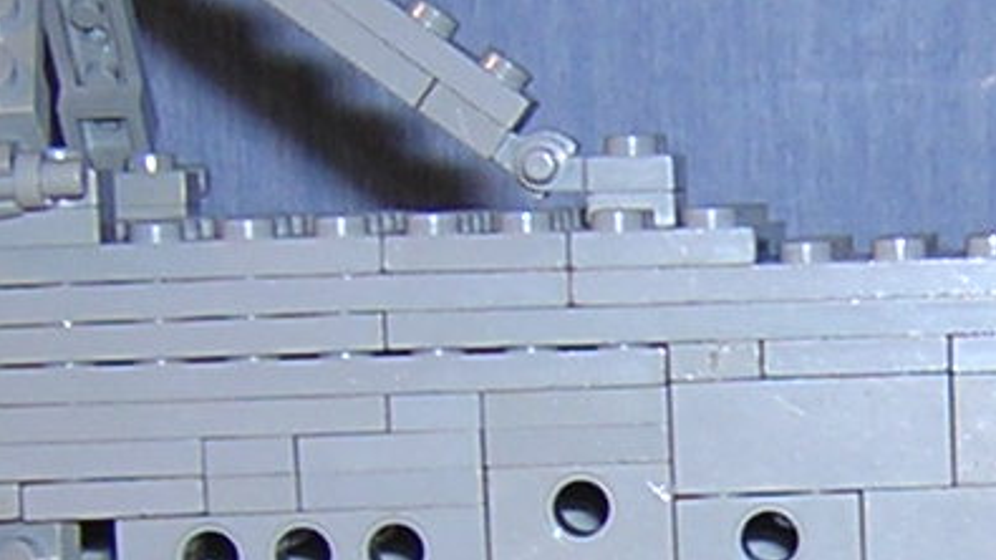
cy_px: 704
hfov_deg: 13.2
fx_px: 4198
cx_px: 1122
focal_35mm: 159
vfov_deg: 7.6
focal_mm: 4.7
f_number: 2.6
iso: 100
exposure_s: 1/60.1
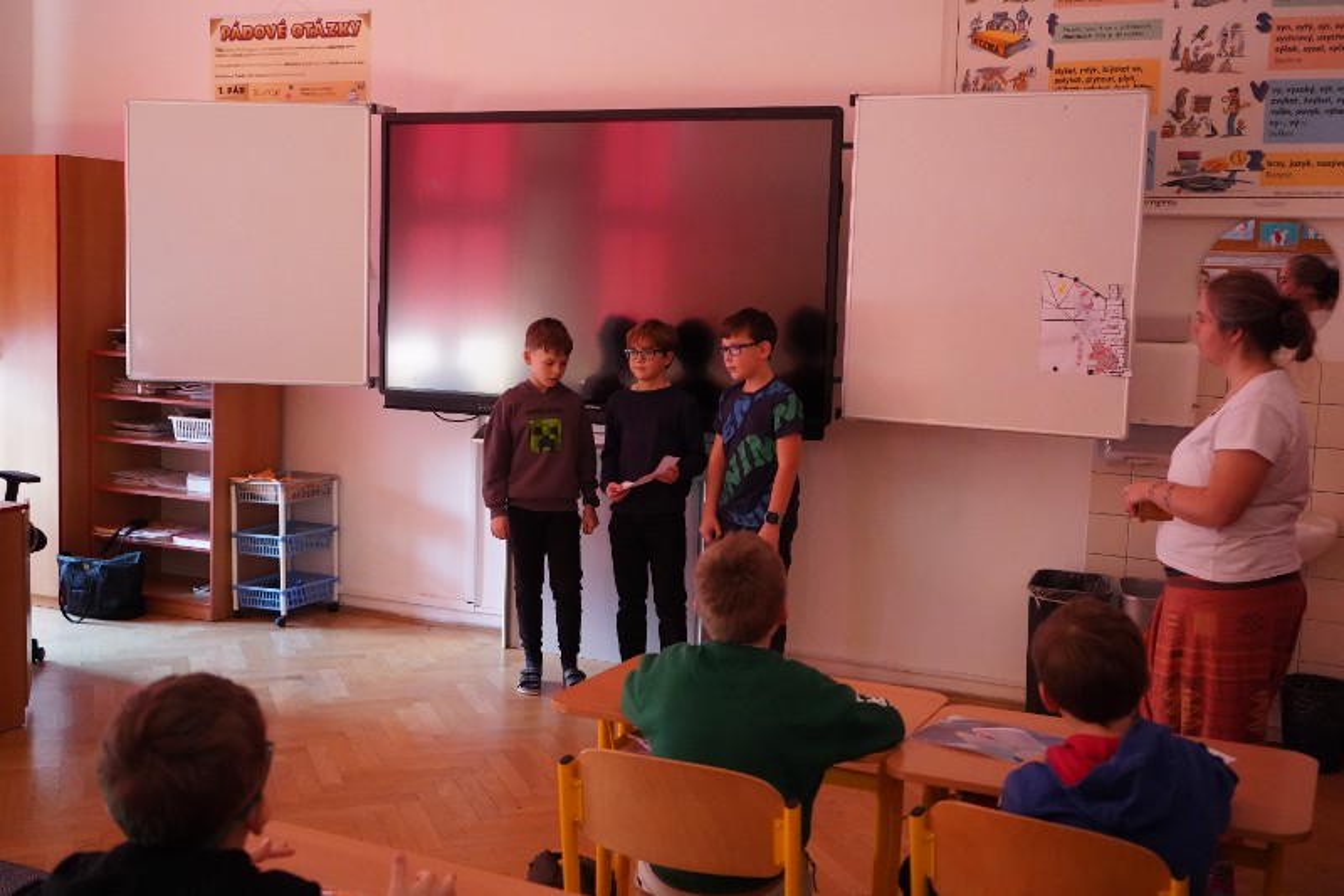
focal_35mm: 40
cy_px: 448
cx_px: 672
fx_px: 1493
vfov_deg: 33.4
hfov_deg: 48.5
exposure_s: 1/160
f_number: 4
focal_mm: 40
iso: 10000
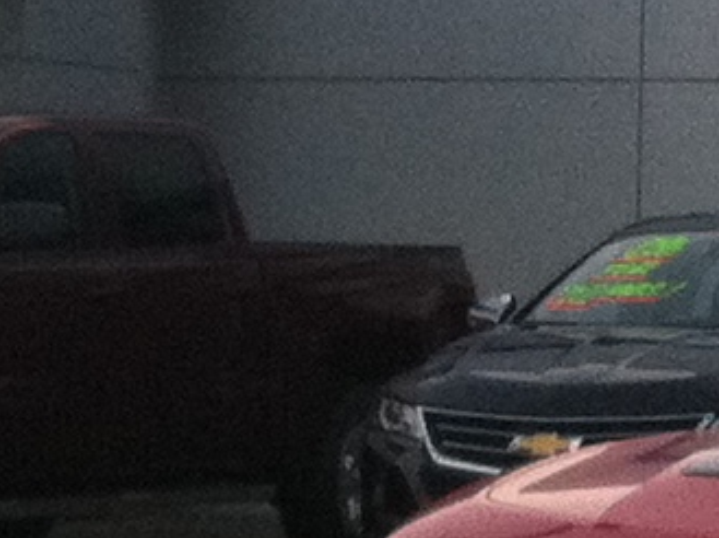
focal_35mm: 276
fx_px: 5726
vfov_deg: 5.4
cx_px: 765
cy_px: 258
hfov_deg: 7.1
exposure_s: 1/120
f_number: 2.8
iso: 125
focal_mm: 3.85
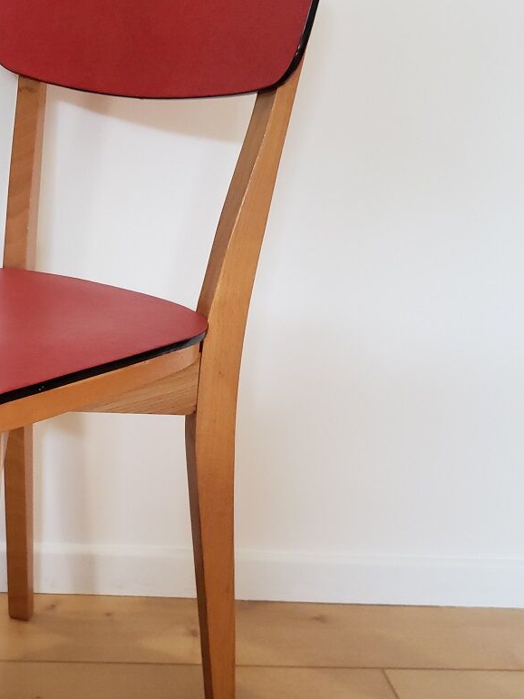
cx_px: 72
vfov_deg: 41.9
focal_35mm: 45
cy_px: 410
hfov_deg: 31.0
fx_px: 908
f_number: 1.5
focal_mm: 4.3
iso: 320
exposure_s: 1/50
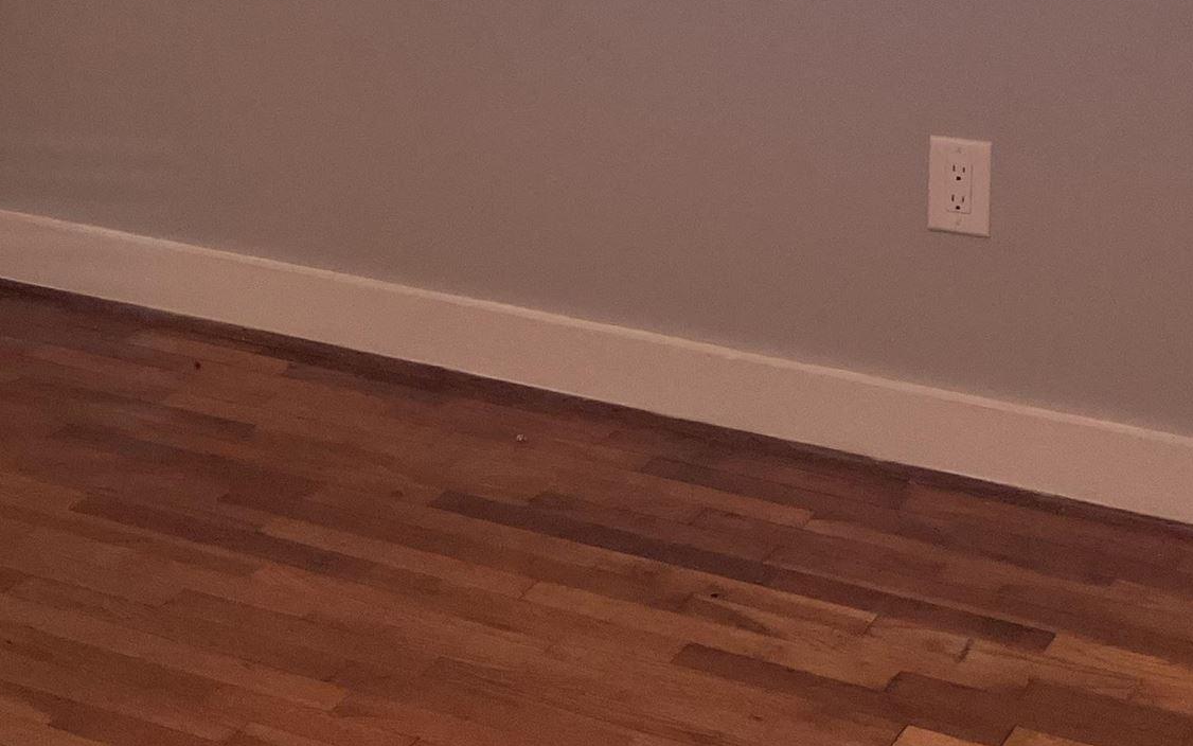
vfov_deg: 15.7
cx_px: 390
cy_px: -67
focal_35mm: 81
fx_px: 2634
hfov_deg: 25.4
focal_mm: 3.99
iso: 64
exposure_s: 1/120
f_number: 1.8
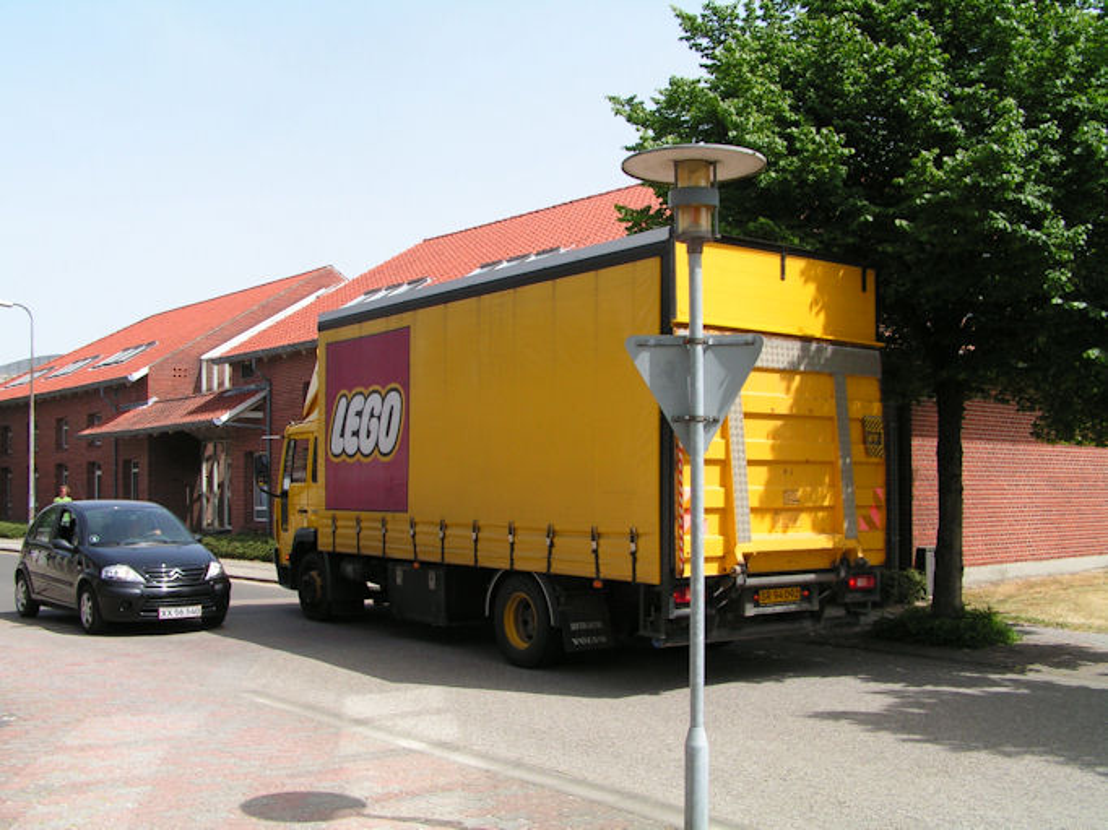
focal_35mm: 38
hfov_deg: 49.0
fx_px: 1216
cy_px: 415
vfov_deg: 37.7
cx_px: 554
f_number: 5.6
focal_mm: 6.3
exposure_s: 1/200
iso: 50
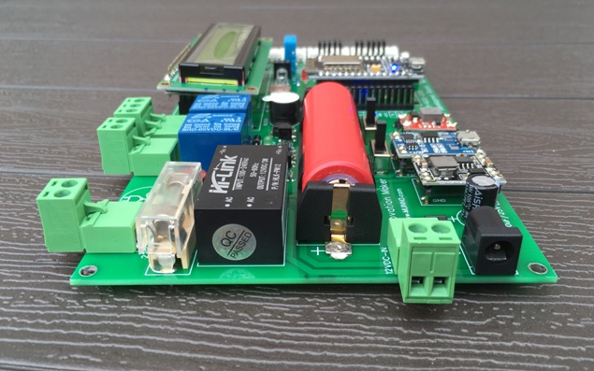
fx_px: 502
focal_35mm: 31
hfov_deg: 61.2
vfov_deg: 40.6
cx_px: 298
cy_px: 165
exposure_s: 1/111
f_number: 2.2
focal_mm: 4.15
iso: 25
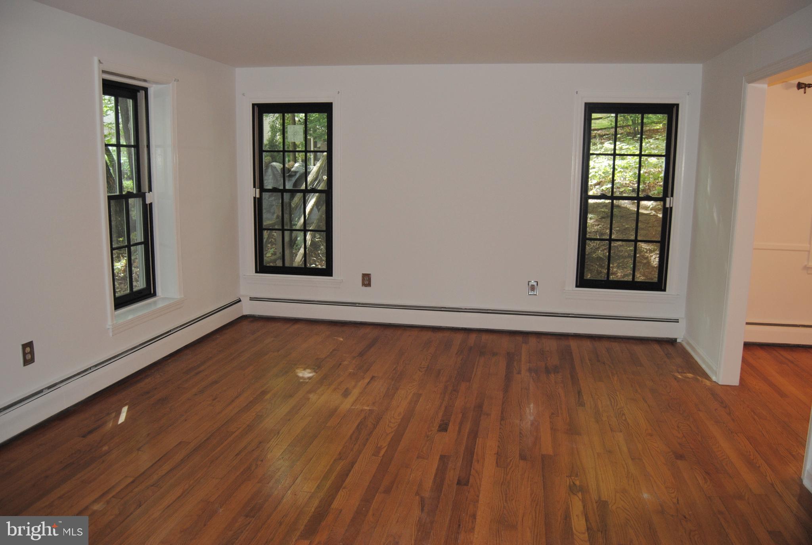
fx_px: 610
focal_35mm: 27
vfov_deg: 48.1
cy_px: 272
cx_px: 406
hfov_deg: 67.3
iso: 400
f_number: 4
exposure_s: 1/60
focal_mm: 18
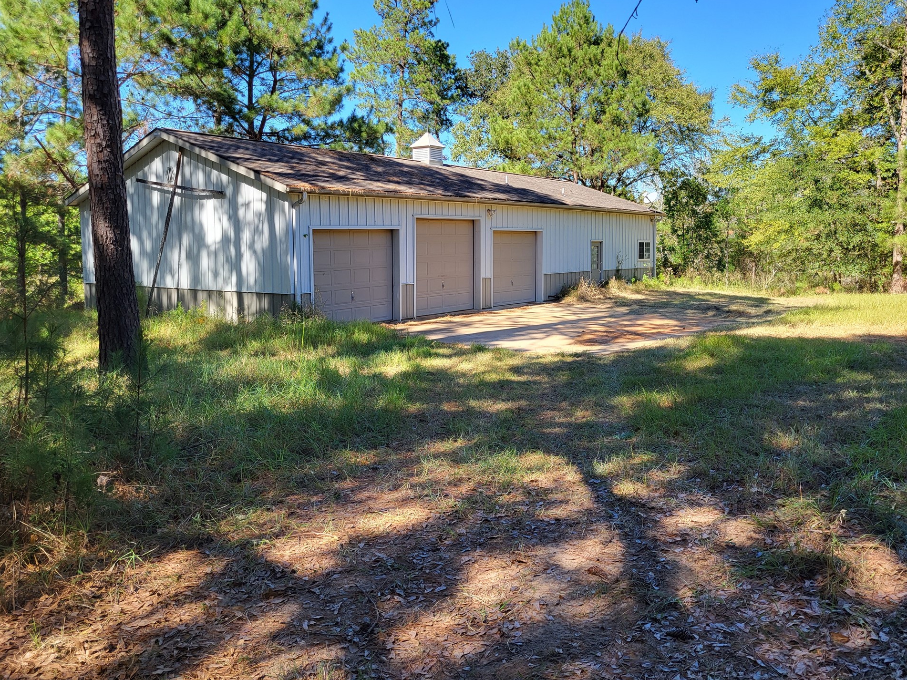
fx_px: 734
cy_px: 317
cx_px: 479
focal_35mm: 28
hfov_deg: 63.4
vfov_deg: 49.7
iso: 40
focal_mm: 5.4
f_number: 1.8
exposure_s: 1/652
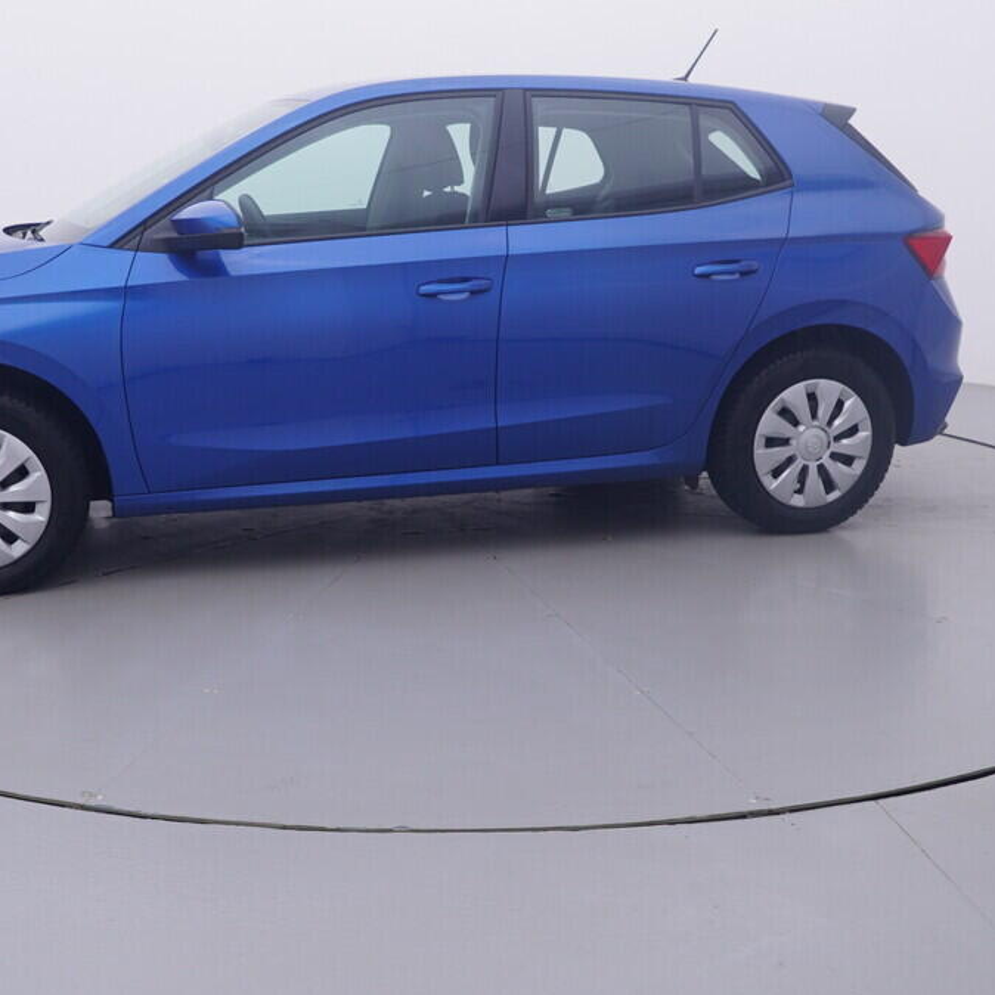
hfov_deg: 40.8
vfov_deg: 41.0
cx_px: 390
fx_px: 1330
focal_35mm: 41
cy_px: 530
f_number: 5
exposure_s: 1/80
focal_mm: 15
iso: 200
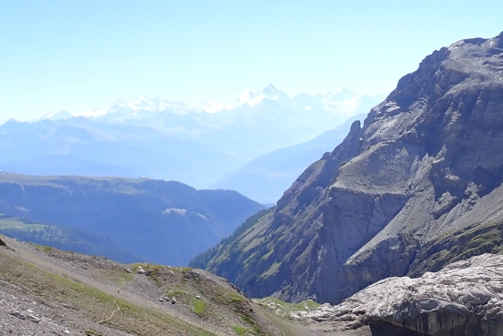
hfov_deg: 40.8
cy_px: 299
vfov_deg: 27.7
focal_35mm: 47
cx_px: 372
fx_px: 657
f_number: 8
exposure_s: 1/200
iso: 100
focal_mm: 4.5
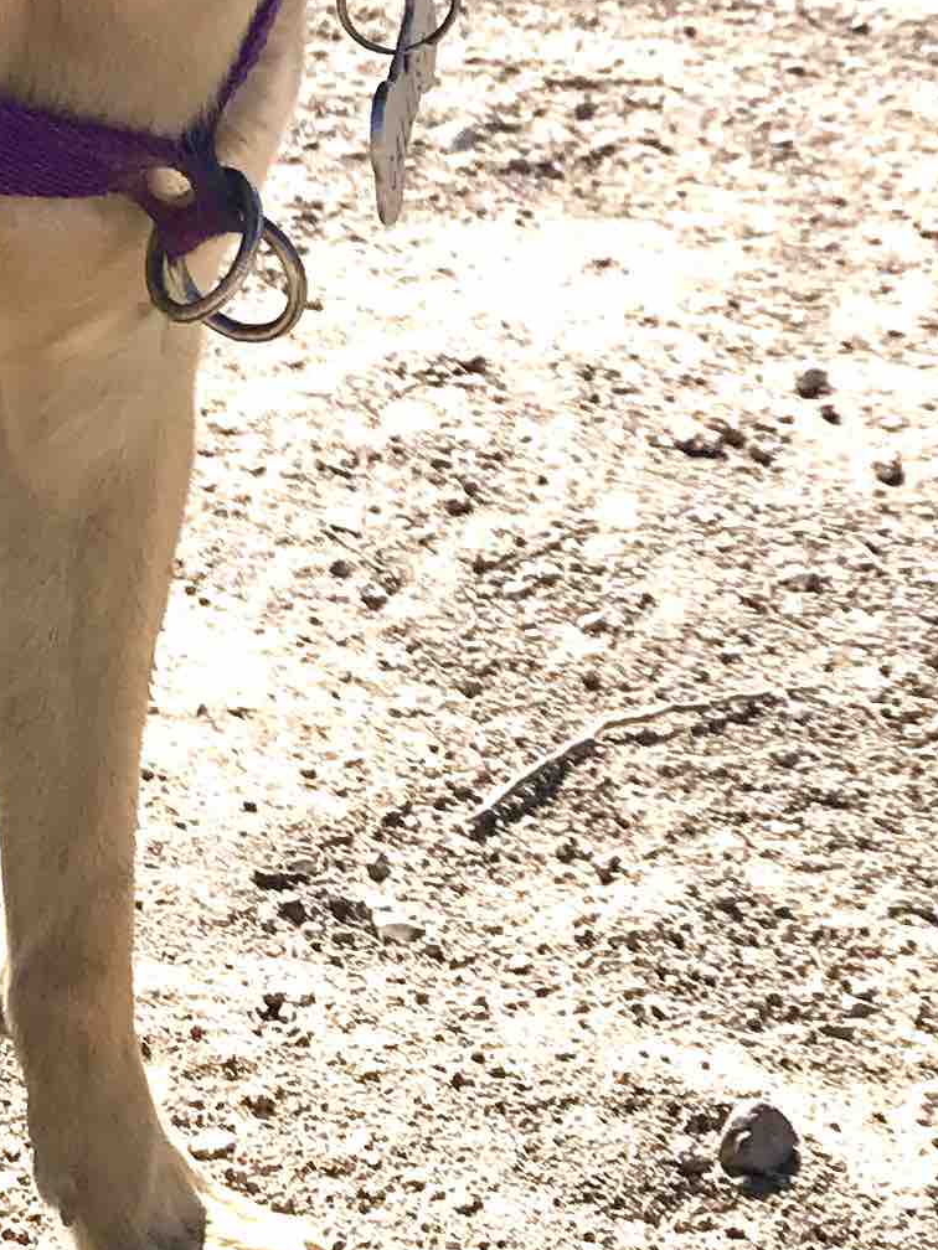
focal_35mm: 112
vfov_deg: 17.0
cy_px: -126
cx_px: 793
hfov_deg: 13.1
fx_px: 4047
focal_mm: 3.99
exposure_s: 1/2994
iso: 20
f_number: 1.8
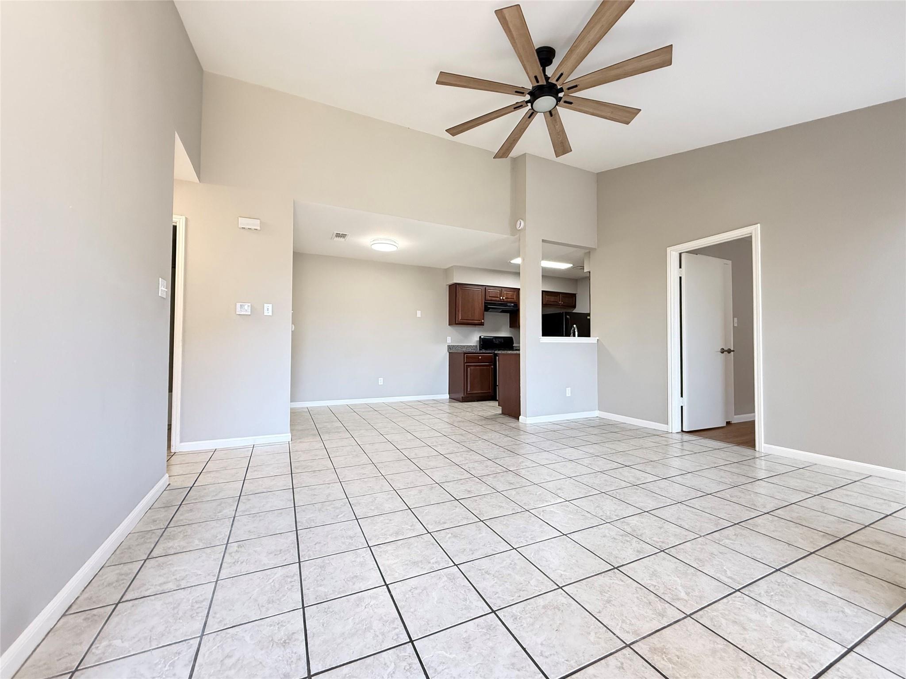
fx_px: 366
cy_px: 340
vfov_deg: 85.7
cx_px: 453
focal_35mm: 14
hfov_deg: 102.1
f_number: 2.2
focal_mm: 2.22
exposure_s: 1/120
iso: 500
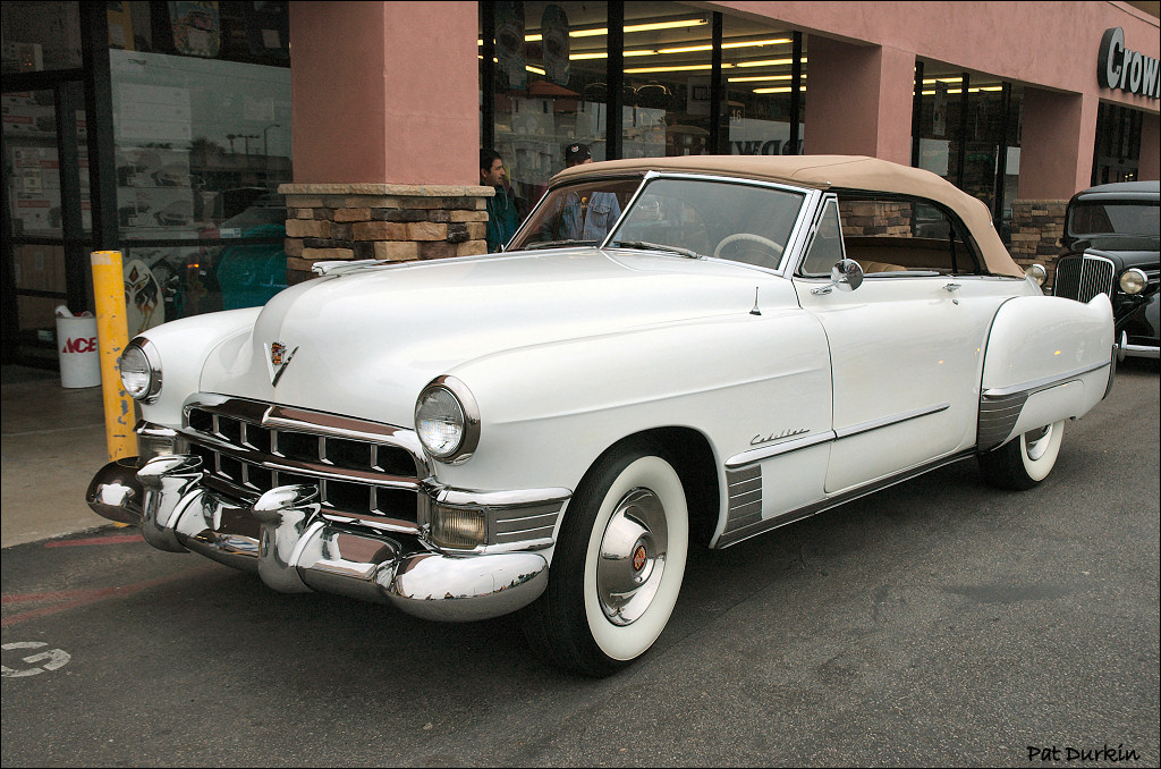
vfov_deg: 32.9
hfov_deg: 48.0
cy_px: 384
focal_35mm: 40
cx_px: 580
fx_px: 1303
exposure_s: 1/160
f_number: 6.3
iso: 200
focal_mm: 27
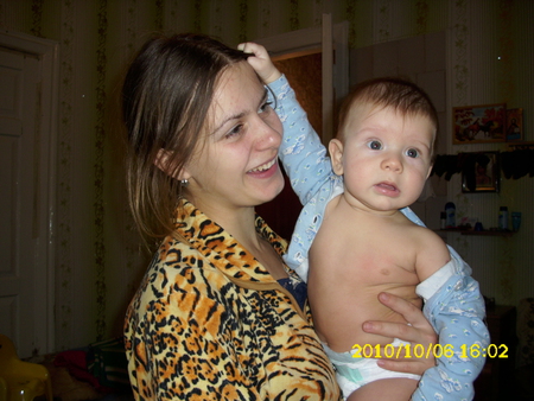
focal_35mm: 31
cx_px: 267
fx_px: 478
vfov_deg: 45.5
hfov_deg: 58.3
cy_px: 200
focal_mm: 6.2
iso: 50
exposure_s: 1/30
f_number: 2.8
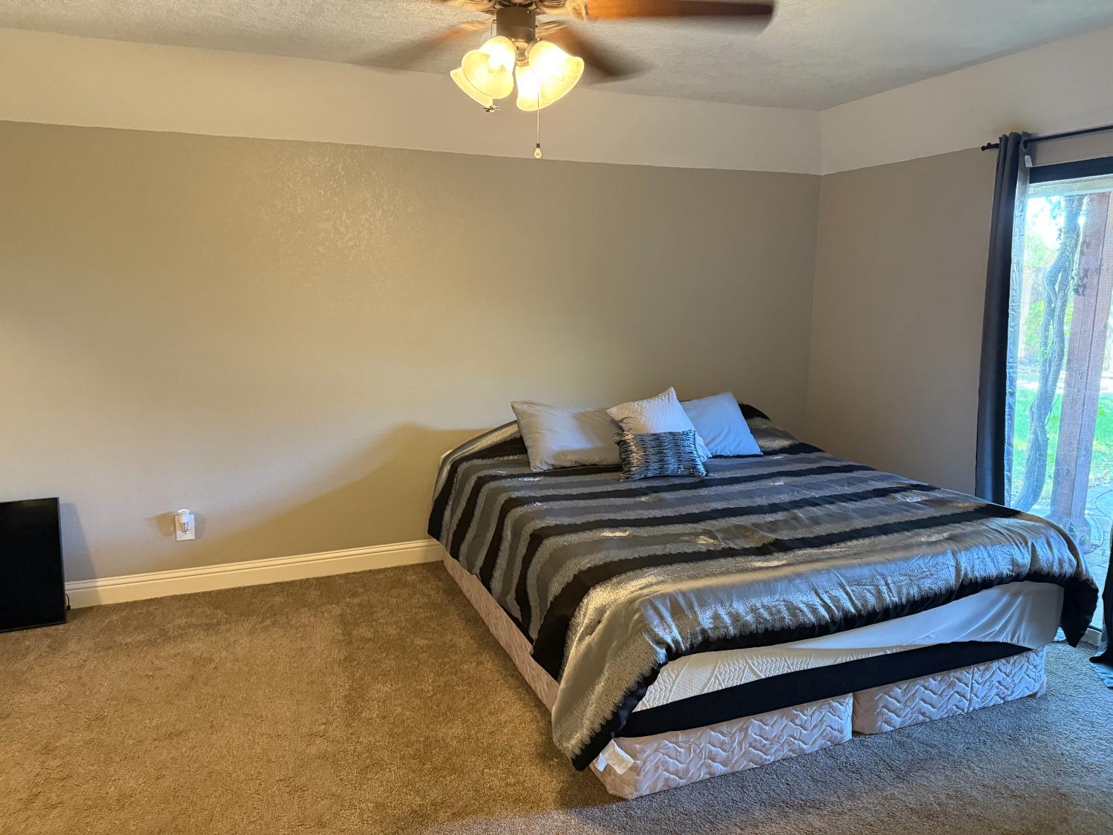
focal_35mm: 24
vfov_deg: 56.8
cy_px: 418
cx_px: 556
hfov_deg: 71.6
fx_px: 772
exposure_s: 1/40
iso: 800
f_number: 1.78
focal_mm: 6.76
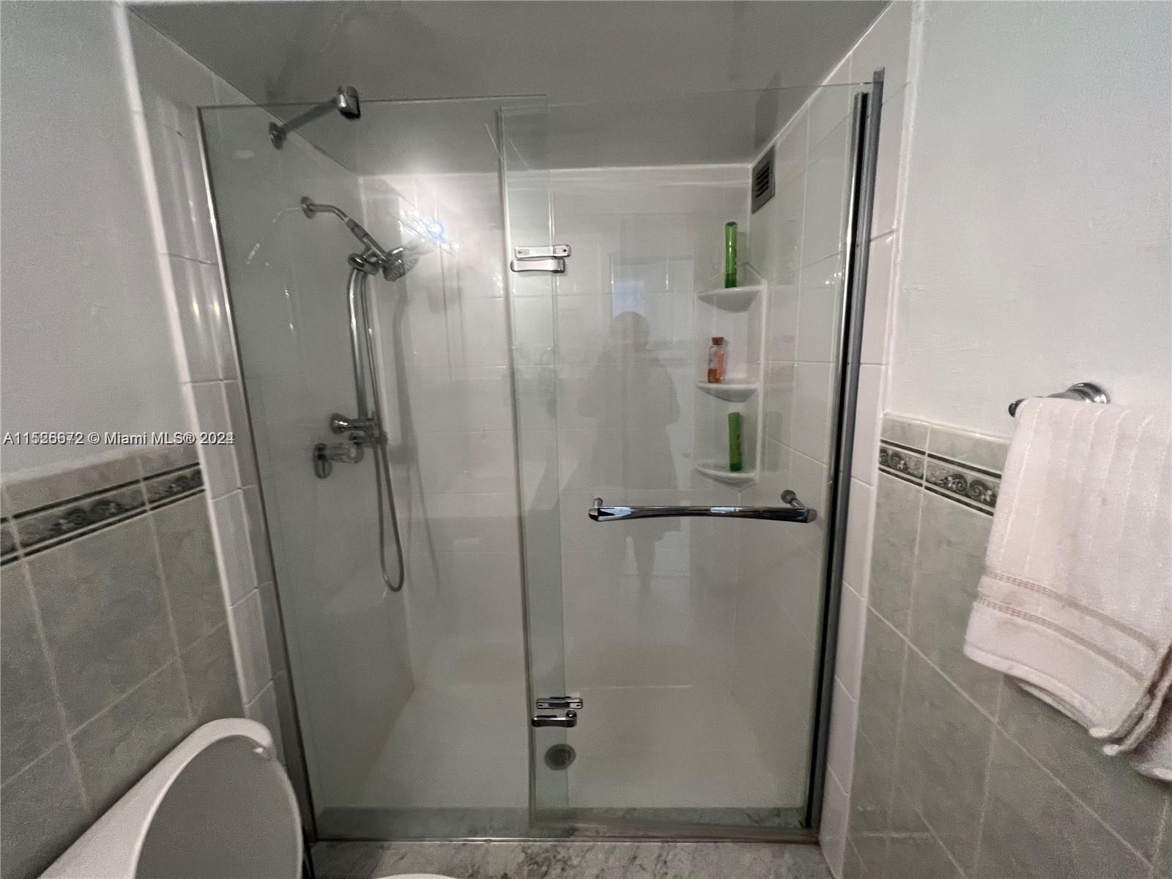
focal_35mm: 13
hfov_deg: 106.2
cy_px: 440
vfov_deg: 89.9
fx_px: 440
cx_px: 586
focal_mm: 1.57
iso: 250
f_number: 1.8
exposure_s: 1/60
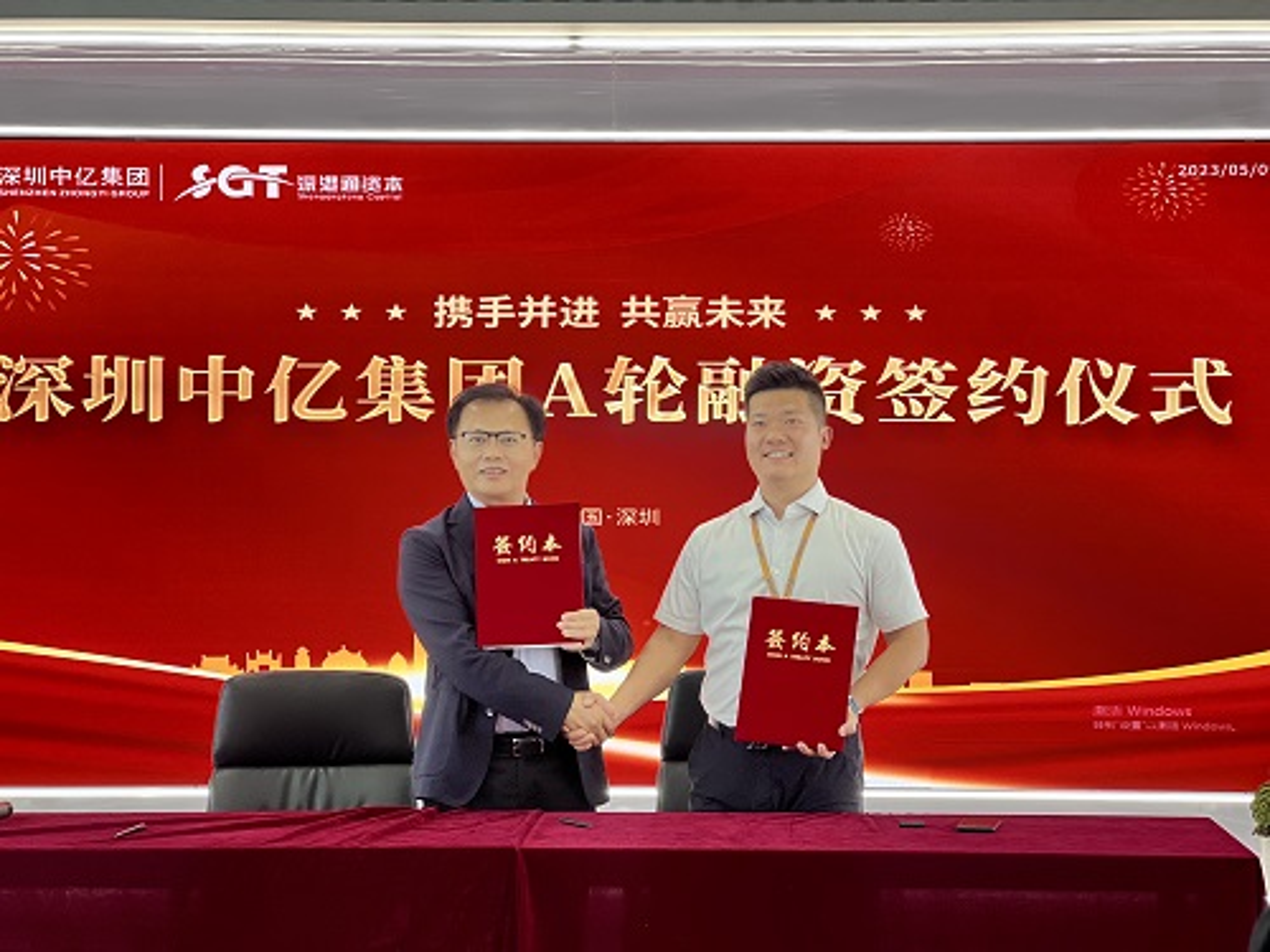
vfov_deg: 19.1
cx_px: 635
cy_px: 476
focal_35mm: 77
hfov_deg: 25.3
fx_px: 2825
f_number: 2.8
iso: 160
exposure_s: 1/34
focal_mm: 9
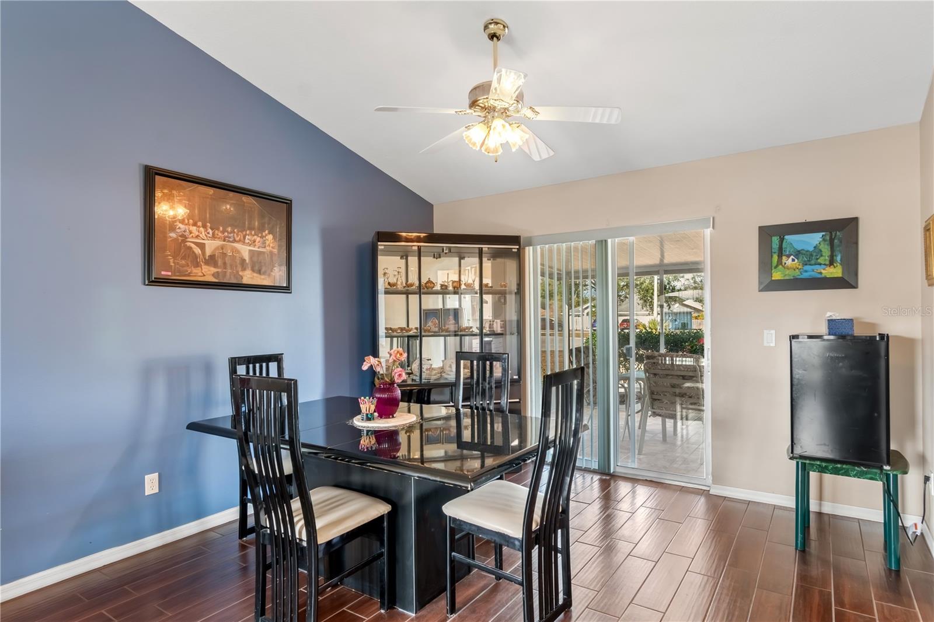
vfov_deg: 63.2
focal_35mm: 20
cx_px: 467
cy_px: 311
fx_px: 506
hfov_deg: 85.4
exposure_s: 1/1.67
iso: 250
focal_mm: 13
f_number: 9
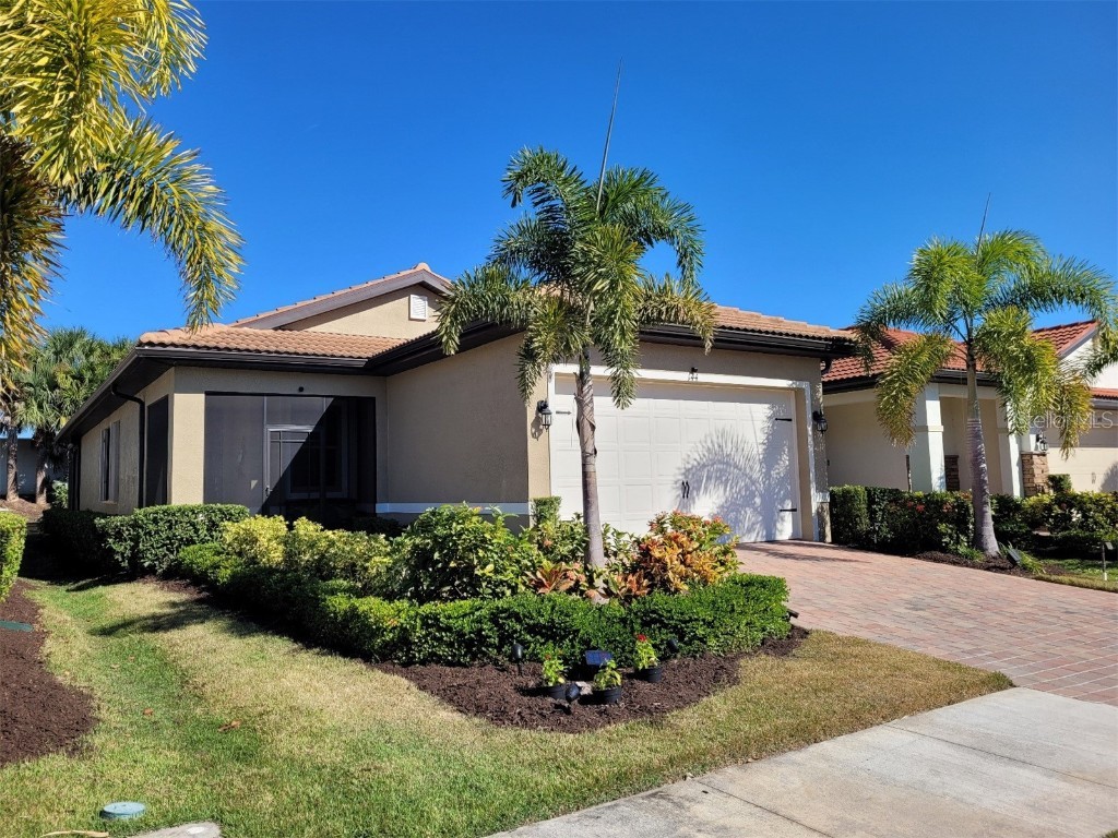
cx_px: 559
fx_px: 840
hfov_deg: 67.3
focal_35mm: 26
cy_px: 419
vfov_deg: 53.1
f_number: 1.8
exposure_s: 1/3333
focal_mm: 5.4
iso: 40
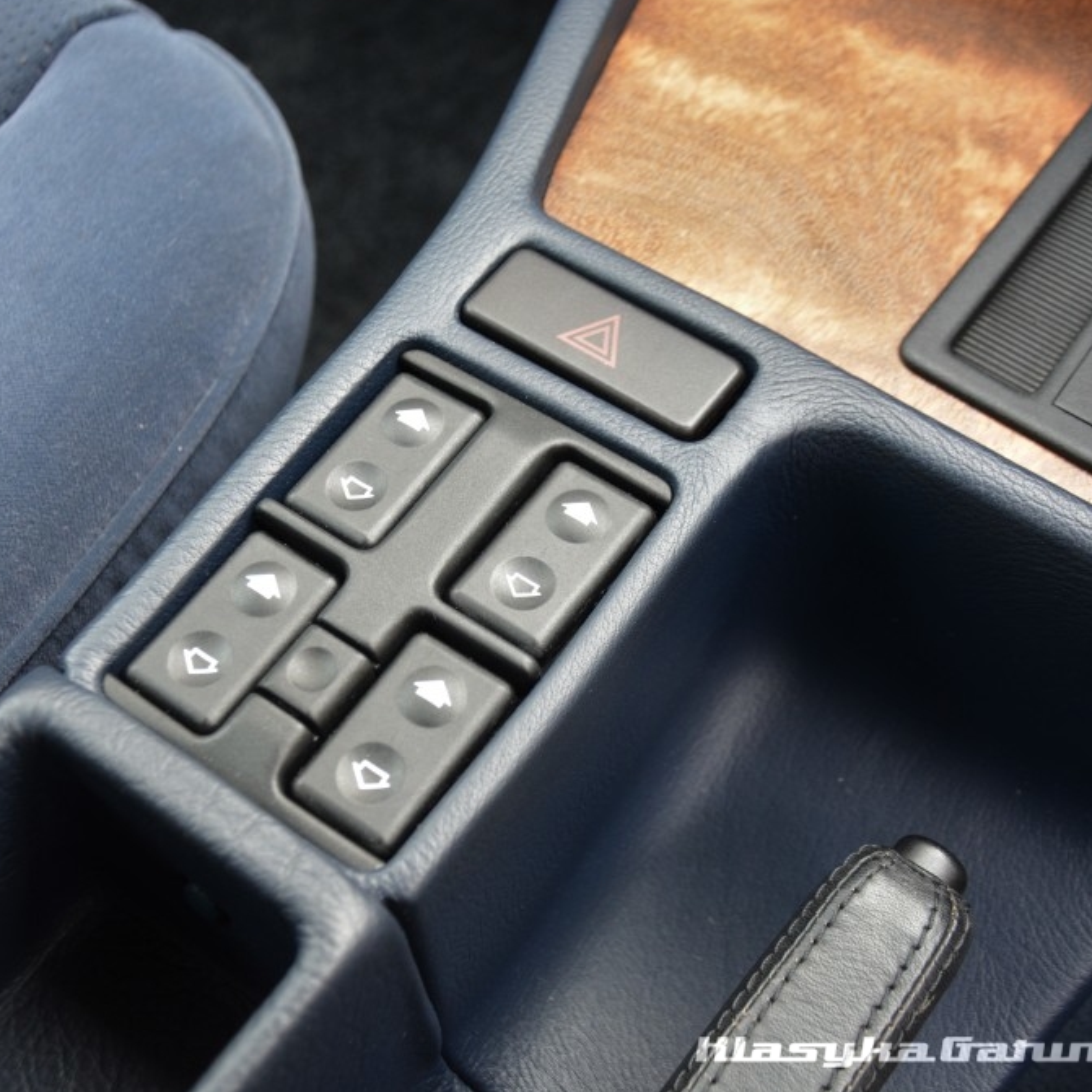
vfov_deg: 34.9
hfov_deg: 34.8
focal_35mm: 49
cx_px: 443
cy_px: 544
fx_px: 1736
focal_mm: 25
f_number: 4
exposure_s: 1/40
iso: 800
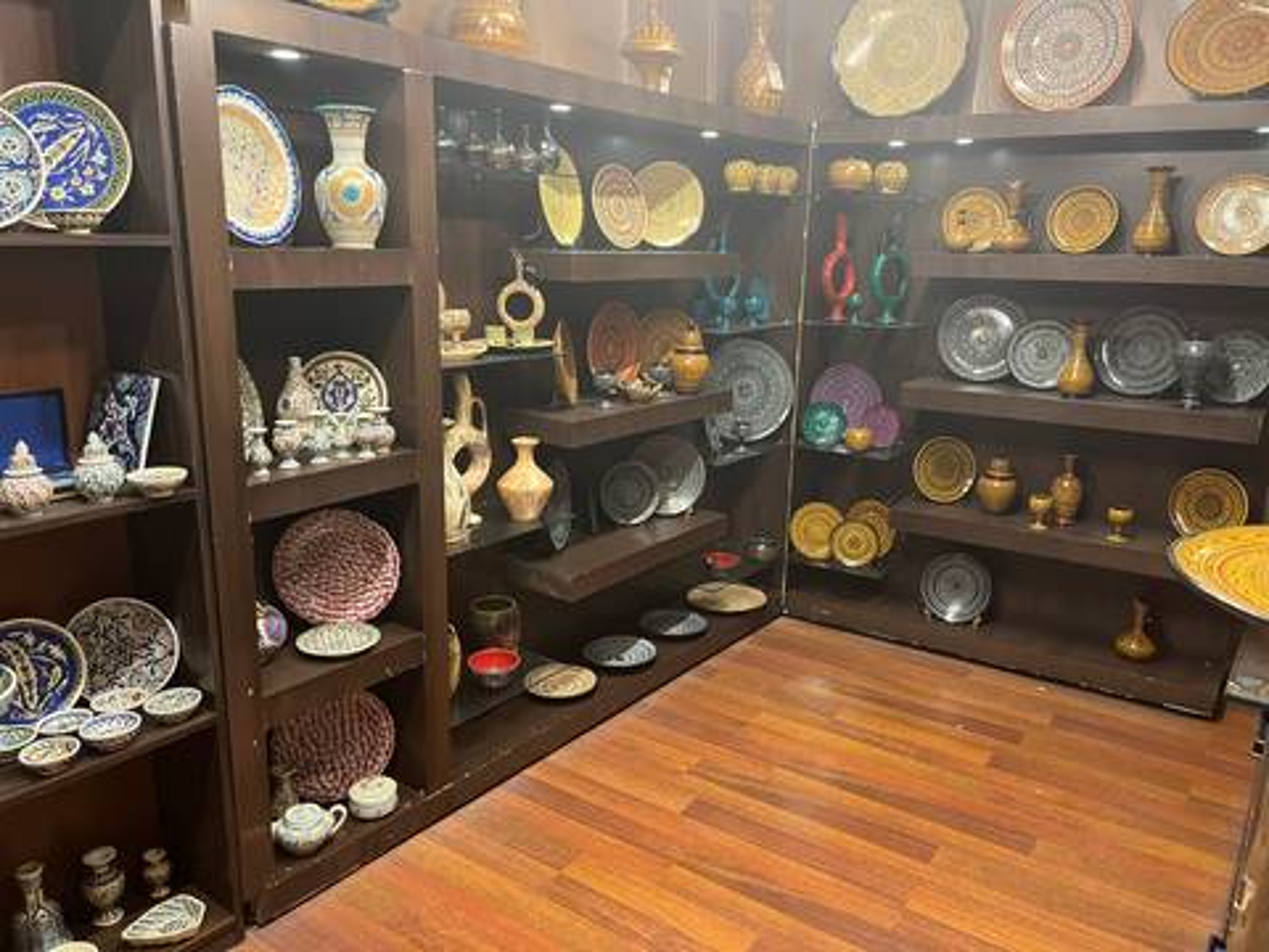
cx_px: 634
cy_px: 476
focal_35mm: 26
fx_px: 953
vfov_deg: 53.1
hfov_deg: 67.3
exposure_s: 1/50
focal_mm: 5.1
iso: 250
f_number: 1.6
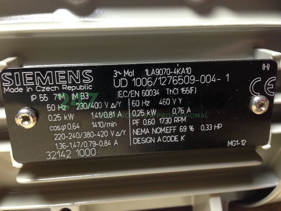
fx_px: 268
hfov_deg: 55.4
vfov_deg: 42.9
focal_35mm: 33
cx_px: 140
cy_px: 106
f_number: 2.4
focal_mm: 4.12
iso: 160
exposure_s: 1/20
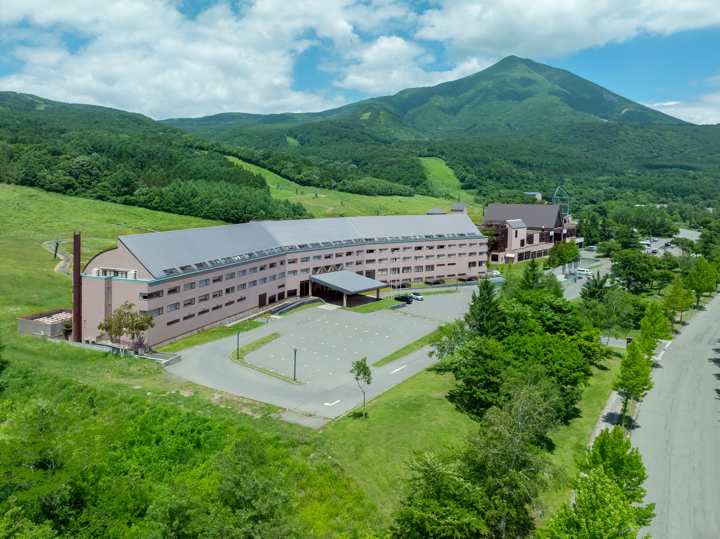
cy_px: 270
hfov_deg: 71.6
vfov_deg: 56.8
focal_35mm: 24
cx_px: 360
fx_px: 499
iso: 560
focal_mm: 12.29
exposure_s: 1/1600
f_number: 8
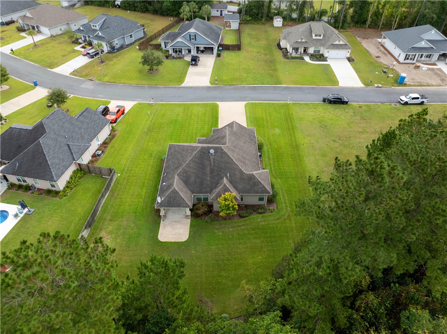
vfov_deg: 56.7
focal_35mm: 24
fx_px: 310
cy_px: 167
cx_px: 224
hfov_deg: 71.6
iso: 130
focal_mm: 12.29
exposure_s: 1/320
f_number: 2.8
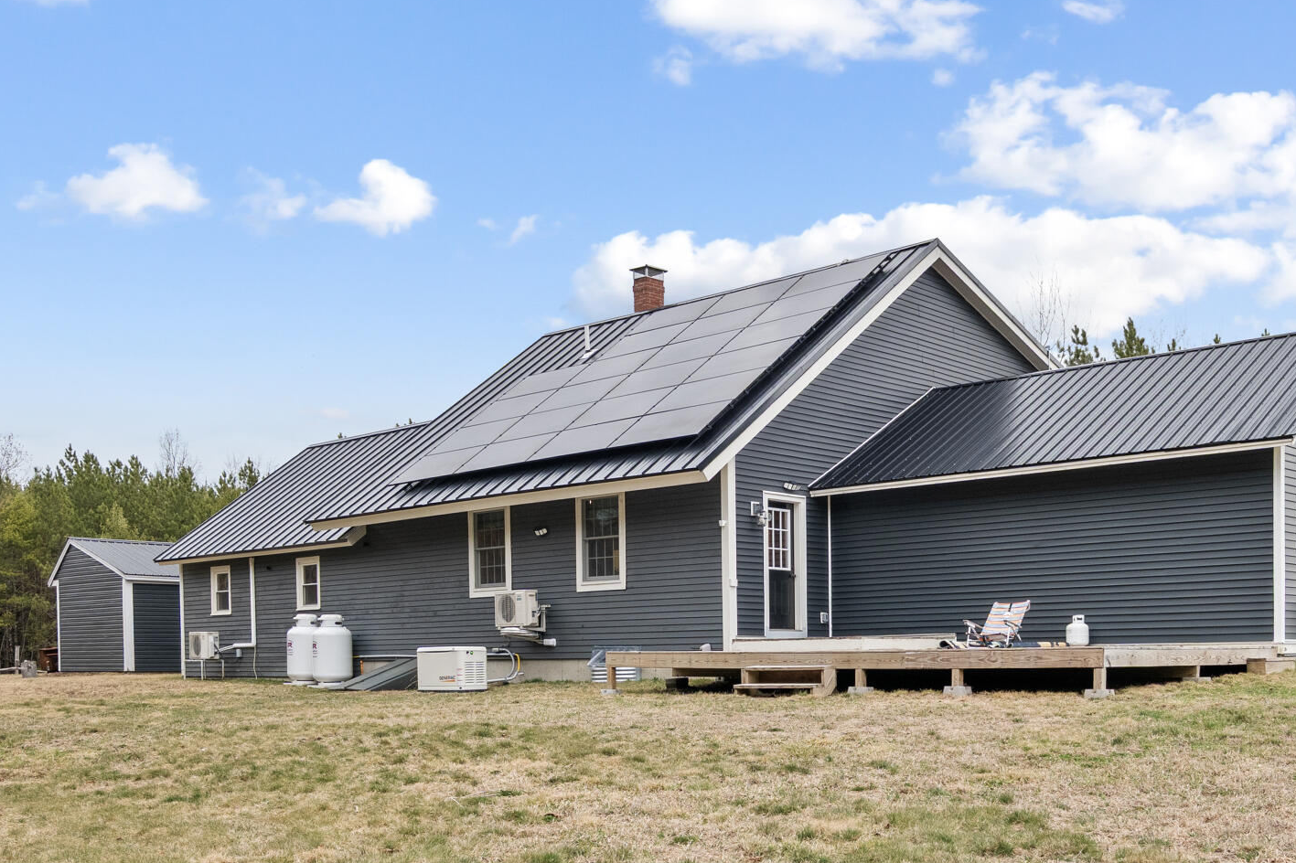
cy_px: 469
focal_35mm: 36
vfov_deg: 36.8
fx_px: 1296
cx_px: 755
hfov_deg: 52.9
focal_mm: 17
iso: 640
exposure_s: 1/25
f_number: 8
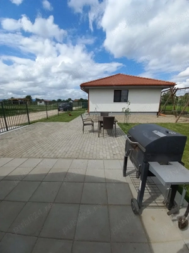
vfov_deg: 106.2
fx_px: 95
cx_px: 94
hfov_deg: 89.9
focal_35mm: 13
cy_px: 126
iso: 40
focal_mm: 1.42
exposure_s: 1/2000
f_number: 2.2
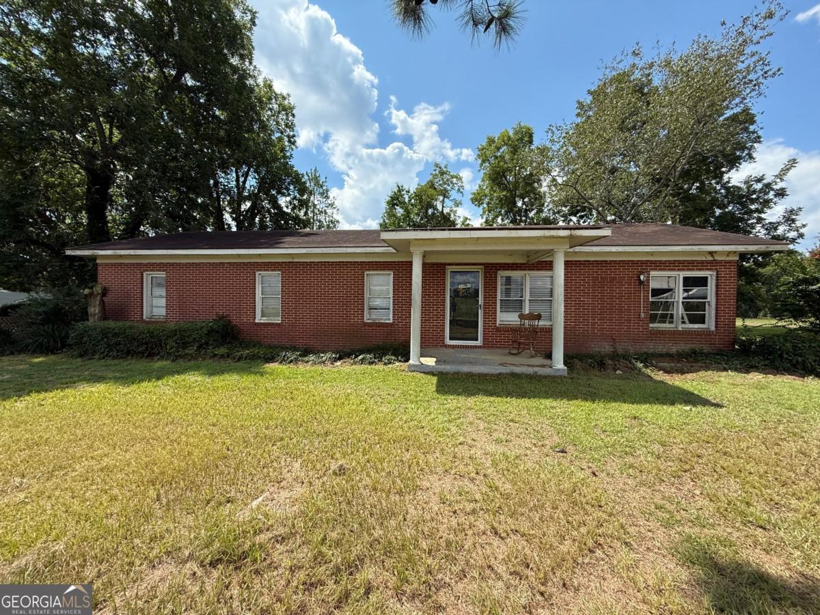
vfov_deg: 85.7
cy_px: 308
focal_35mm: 14
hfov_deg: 102.1
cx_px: 410
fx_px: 332
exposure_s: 1/1368
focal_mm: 2.22
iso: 64
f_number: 2.2
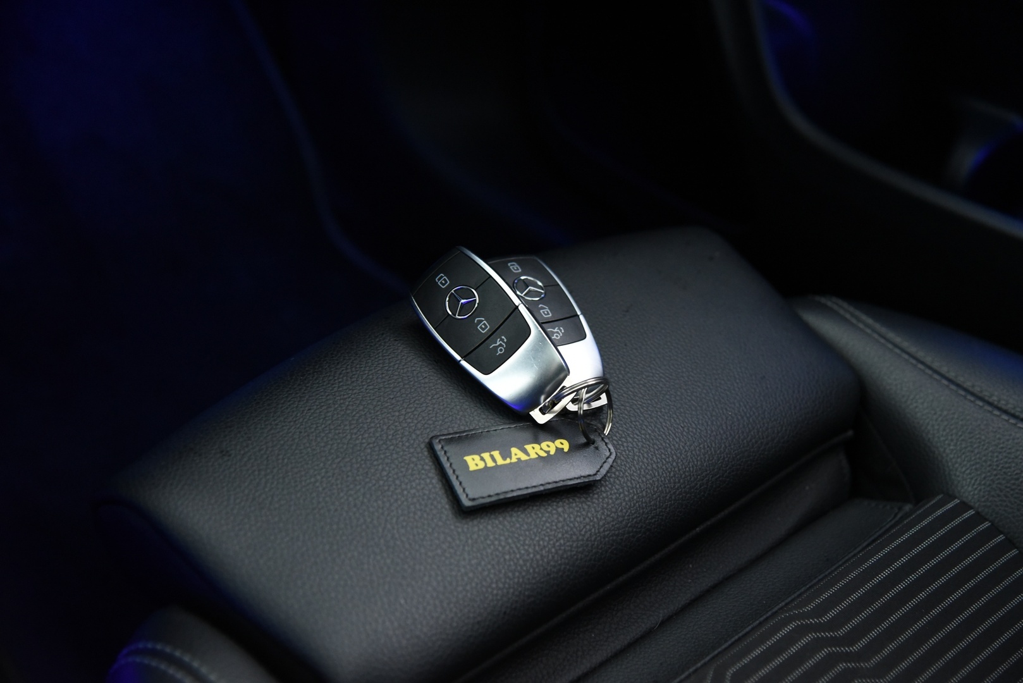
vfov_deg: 26.0
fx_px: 1478
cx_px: 512
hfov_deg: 38.2
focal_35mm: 52
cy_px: 342
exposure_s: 1/15
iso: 4000
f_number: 4
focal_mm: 52
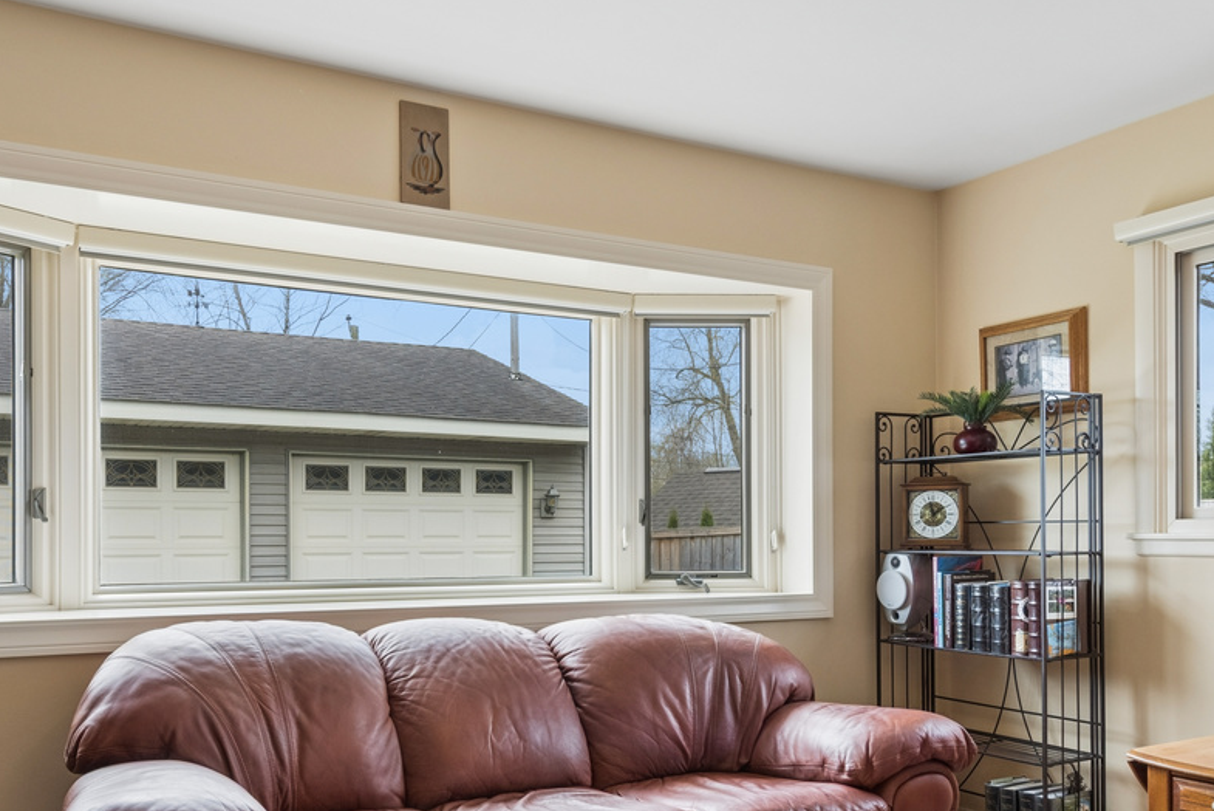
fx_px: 1113
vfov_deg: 39.5
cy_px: 542
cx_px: 552
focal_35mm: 33
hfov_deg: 57.1
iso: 400
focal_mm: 16
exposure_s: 1/125
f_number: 8
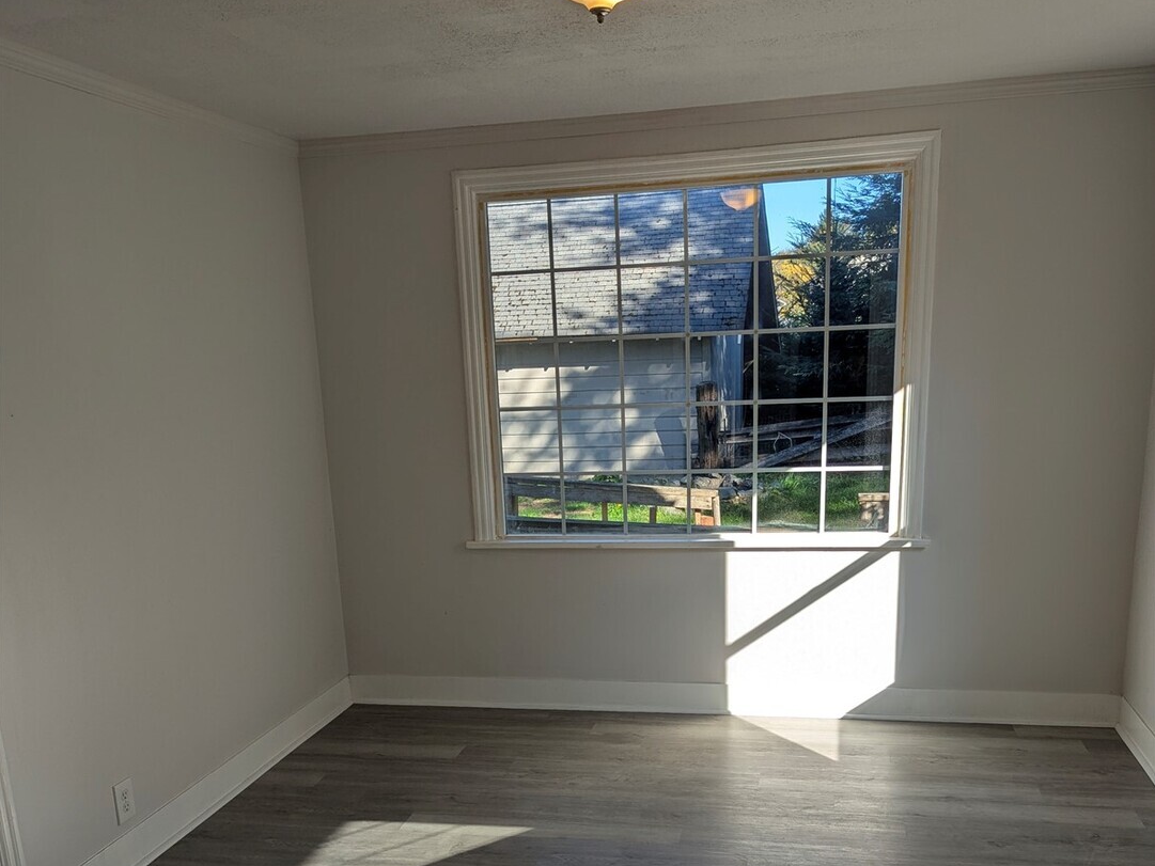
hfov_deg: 56.8
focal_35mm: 32
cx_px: 577
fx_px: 1068
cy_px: 653
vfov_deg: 42.7
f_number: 1.85
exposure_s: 1/639
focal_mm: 6.81
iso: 37
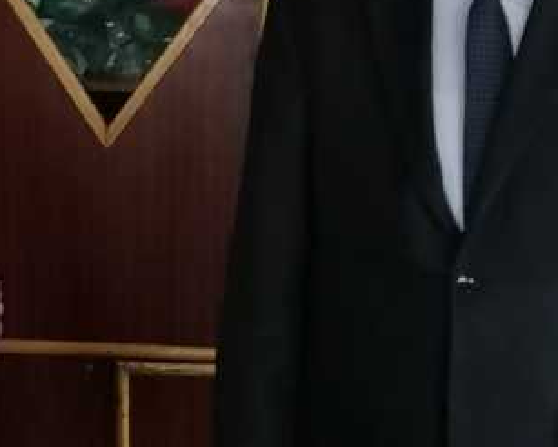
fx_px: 1702
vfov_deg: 15.0
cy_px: 179
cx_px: 140
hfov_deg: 18.5
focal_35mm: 103
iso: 640
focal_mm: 5.3
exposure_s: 1/25
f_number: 1.8
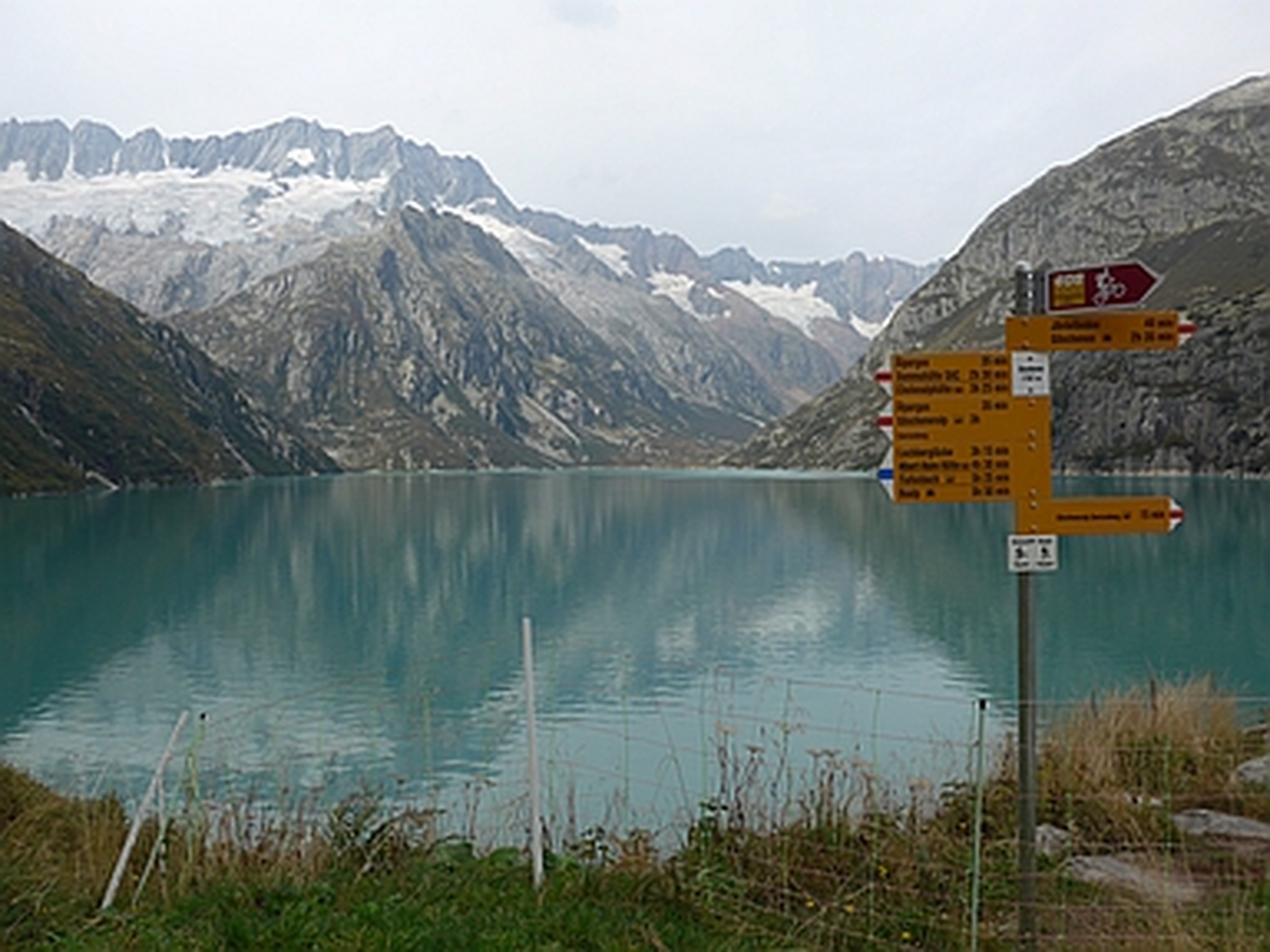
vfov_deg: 48.2
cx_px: 635
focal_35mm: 29
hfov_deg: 61.7
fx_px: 1064
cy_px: 476
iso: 80
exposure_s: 1/1300
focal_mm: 6
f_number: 2.8
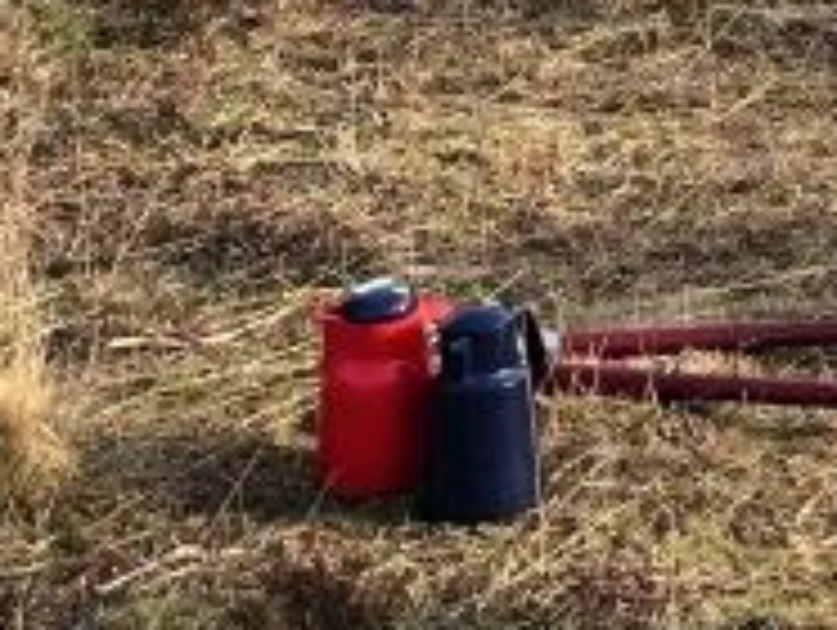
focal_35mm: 154
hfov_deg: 11.3
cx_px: 1786
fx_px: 3728
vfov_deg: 9.0
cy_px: -666
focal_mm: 3.99
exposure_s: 1/774
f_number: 1.8
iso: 20
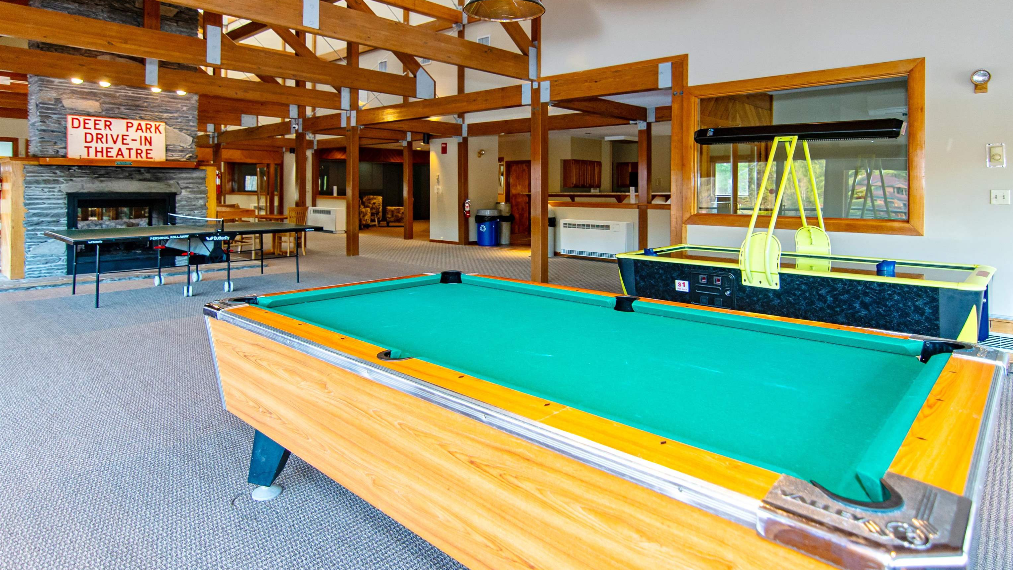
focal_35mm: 19
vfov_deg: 58.3
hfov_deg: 89.6
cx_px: 510
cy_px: 290
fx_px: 510
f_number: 2.8
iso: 500
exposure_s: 1/80
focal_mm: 12
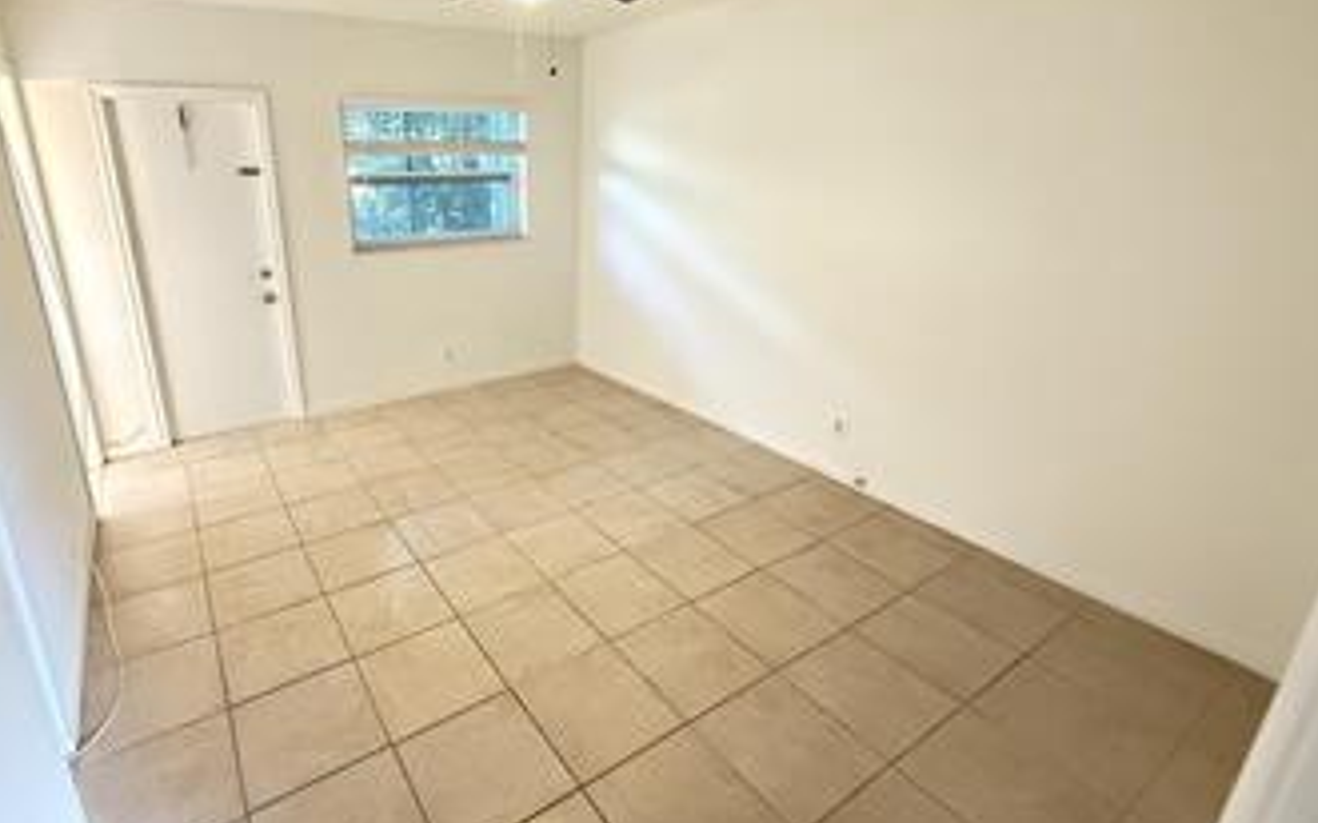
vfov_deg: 64.7
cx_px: 535
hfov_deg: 90.1
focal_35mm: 18
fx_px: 646
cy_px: 360
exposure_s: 1/60
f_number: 2.2
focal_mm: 2.22
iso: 1250
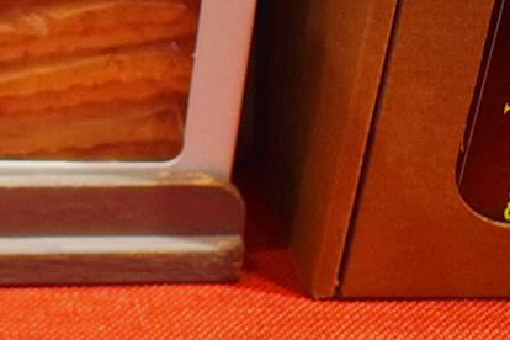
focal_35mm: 139
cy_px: 33
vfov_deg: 9.8
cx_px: -423
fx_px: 1969
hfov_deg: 13.2
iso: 720
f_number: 4
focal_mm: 24
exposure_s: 1/60
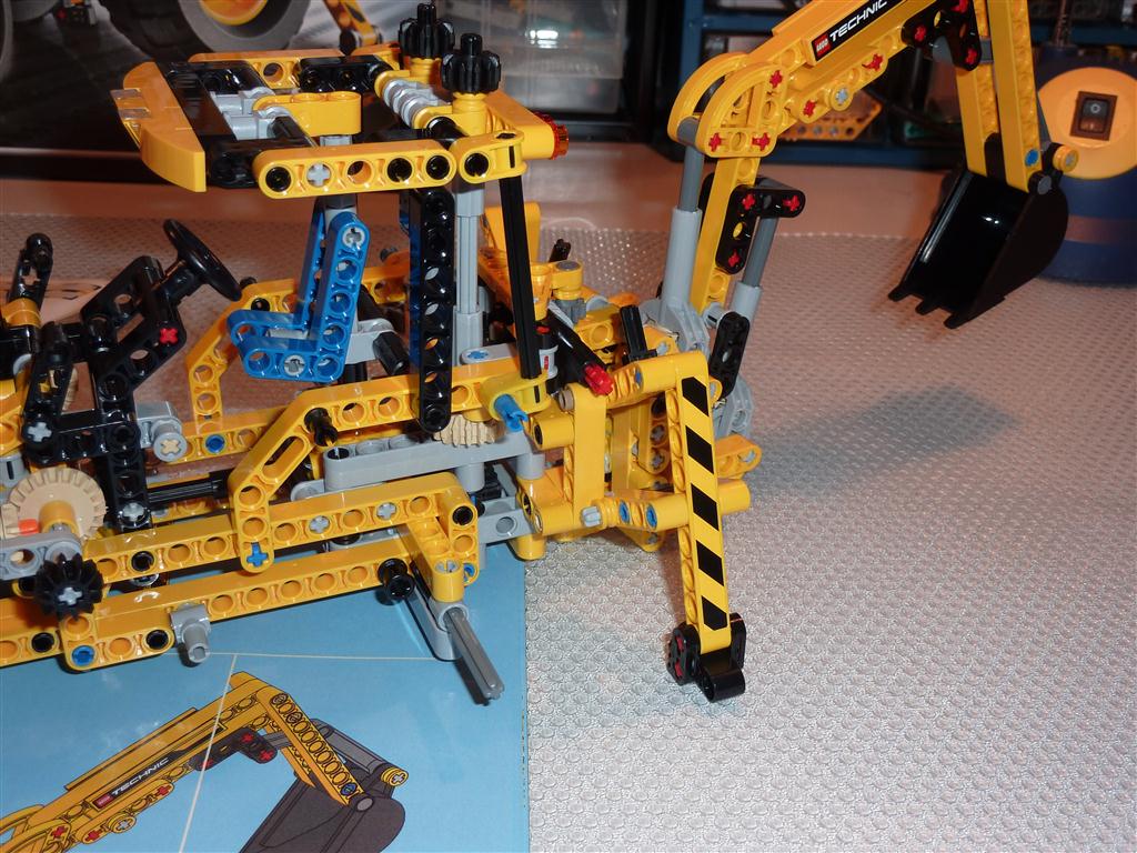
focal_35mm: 42
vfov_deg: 34.3
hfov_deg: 44.8
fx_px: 1380
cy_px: 426
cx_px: 568
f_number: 3.7
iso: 100
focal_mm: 6.9
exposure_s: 1/30
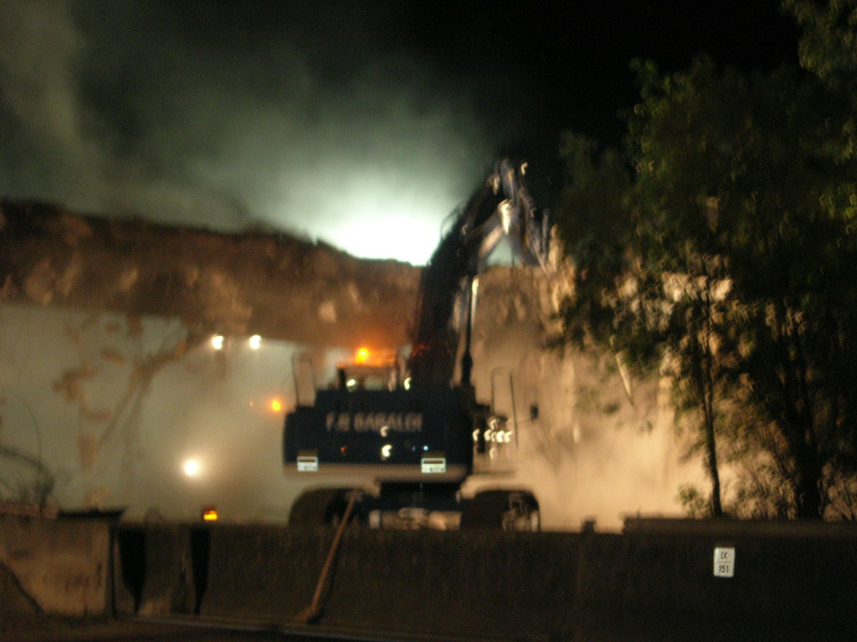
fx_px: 2550
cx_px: 428
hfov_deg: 19.1
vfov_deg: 14.4
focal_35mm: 103
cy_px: 321
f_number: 4.6
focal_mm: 21.3
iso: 200
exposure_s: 1/6.6
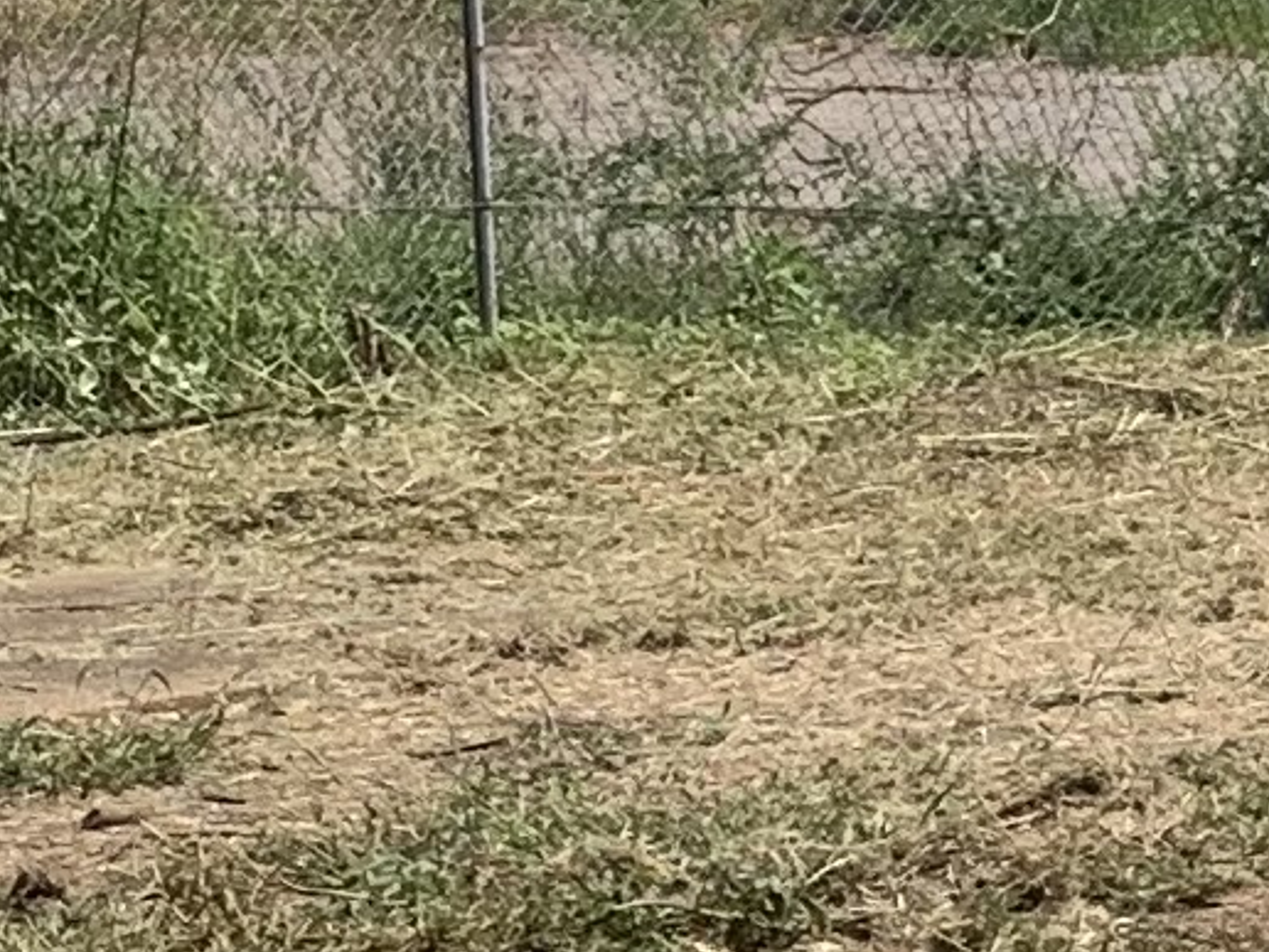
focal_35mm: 203
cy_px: 669
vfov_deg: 7.3
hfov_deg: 8.8
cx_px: 3145
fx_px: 7442
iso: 25
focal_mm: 4.25
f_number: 1.8
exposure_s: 1/2114
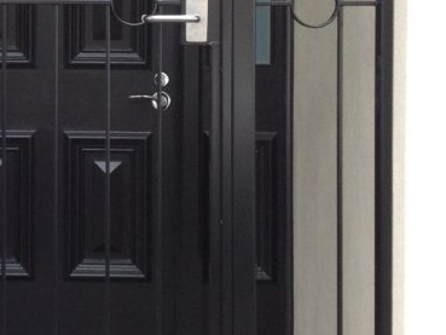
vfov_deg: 15.1
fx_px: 1250
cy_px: 41
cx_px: 33
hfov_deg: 19.8
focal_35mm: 97
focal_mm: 4.28
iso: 80
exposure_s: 1/120
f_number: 2.4
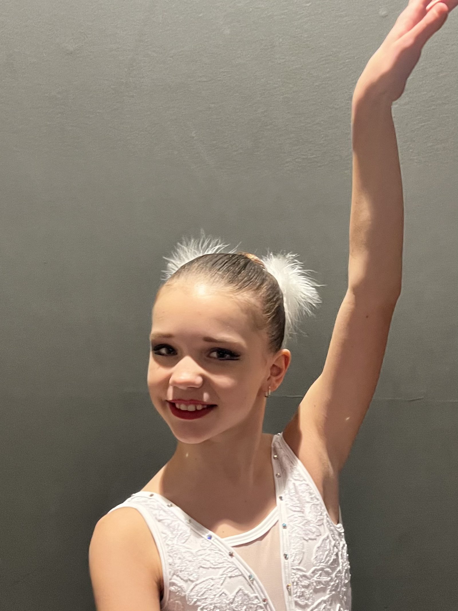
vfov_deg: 67.3
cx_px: 229
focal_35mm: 26
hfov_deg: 53.1
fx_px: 459
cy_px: 306
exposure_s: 1/60
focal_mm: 5.7
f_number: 1.5
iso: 500
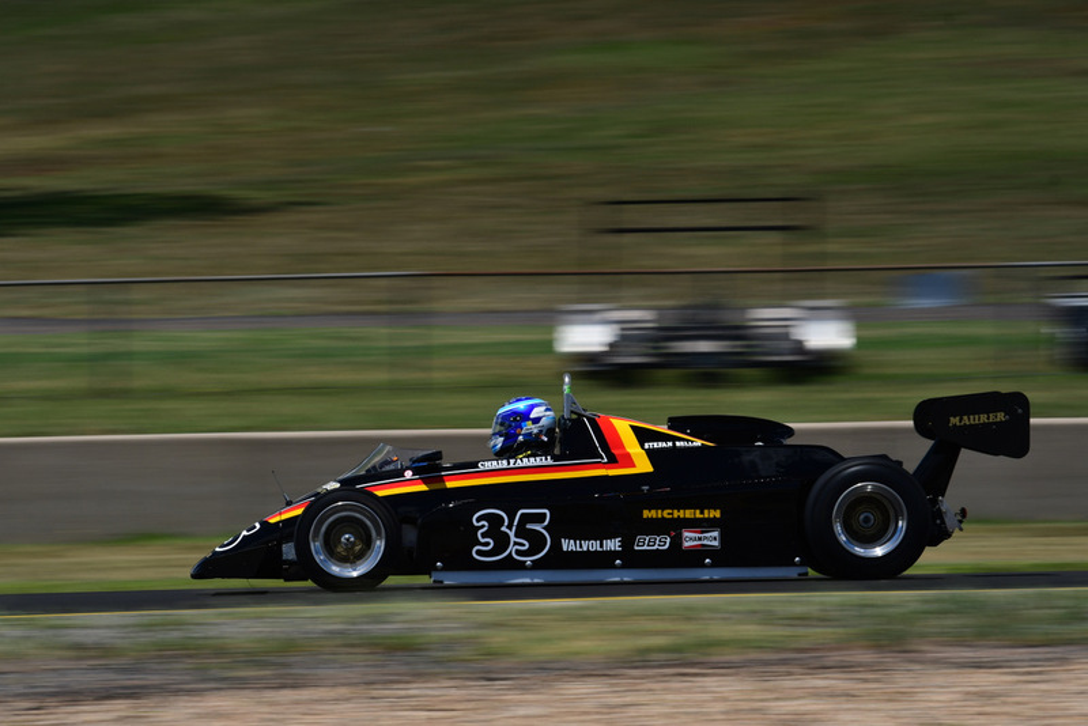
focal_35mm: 218
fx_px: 6575
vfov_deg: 6.3
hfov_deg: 9.5
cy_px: 363
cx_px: 544
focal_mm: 145
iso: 160
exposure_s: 1/200
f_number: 14
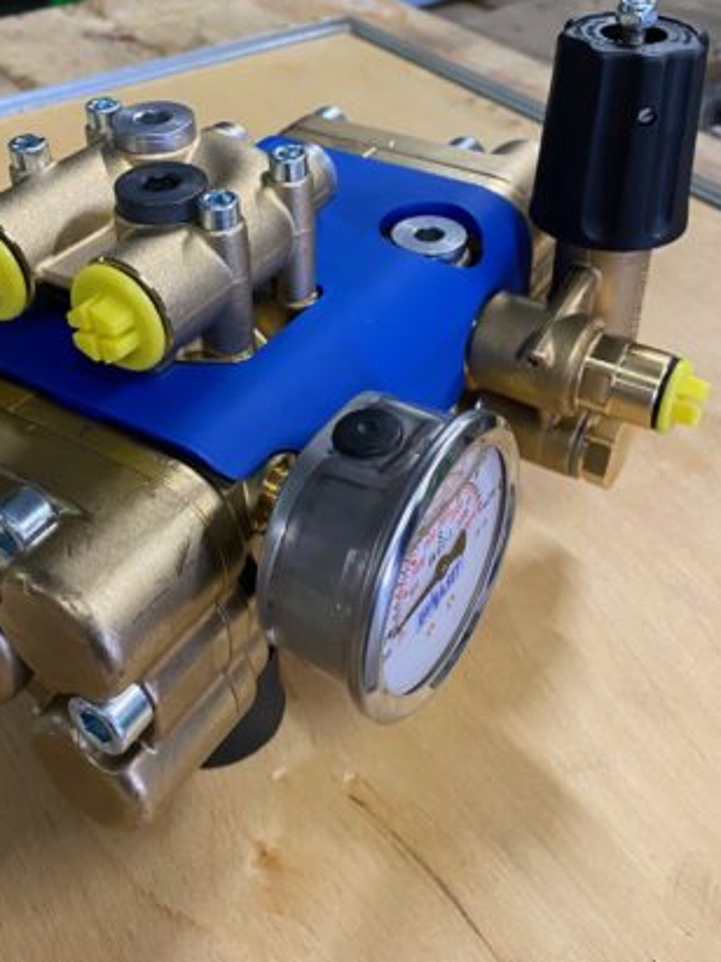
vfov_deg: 48.3
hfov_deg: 37.6
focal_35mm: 38
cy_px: 332
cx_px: 288
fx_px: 1056
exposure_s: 1/50
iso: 400
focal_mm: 4.25
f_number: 1.8
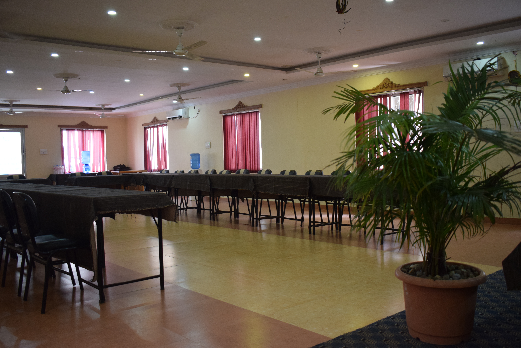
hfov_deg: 57.2
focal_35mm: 33
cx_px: 260
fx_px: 478
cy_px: 174
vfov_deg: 40.0
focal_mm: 22
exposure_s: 1/60
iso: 1000
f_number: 3.8
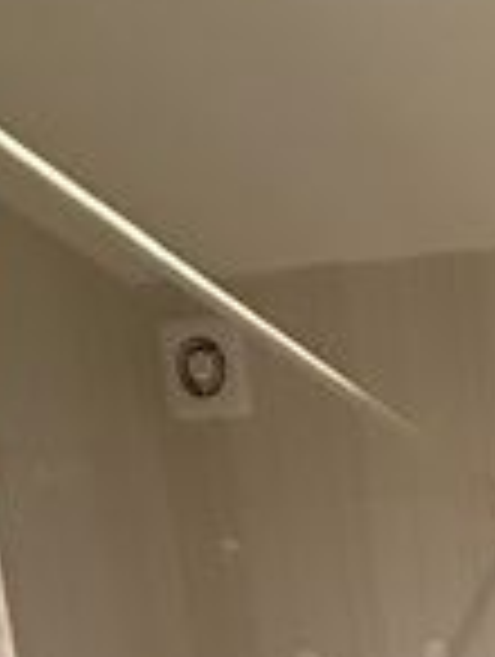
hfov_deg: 21.2
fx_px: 970
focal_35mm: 51
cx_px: 848
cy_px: 1058
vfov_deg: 25.0
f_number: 2.2
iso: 250
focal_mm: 2.22
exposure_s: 1/50
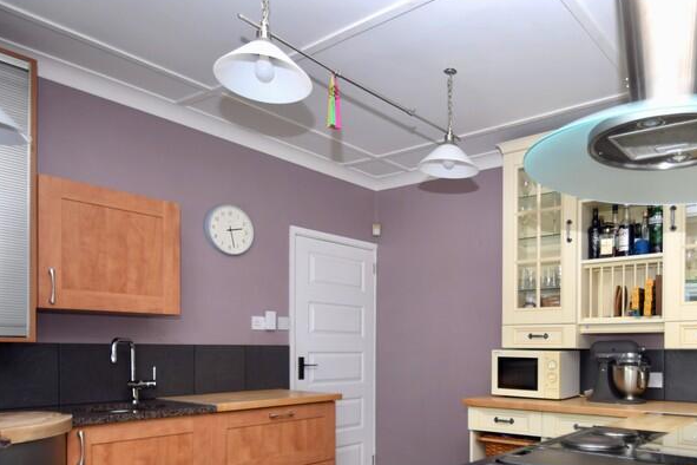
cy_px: 368
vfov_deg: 47.1
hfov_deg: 66.7
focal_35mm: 26
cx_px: 486
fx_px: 503
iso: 100
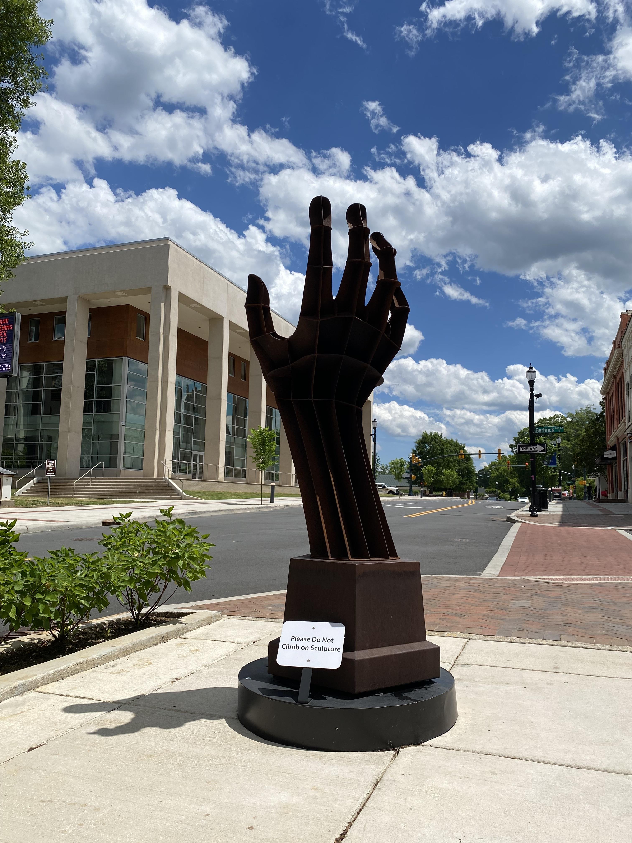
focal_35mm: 26
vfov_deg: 67.3
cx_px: 316
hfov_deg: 53.1
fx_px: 633
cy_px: 422
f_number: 1.8
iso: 32
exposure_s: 1/5495
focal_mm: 4.25
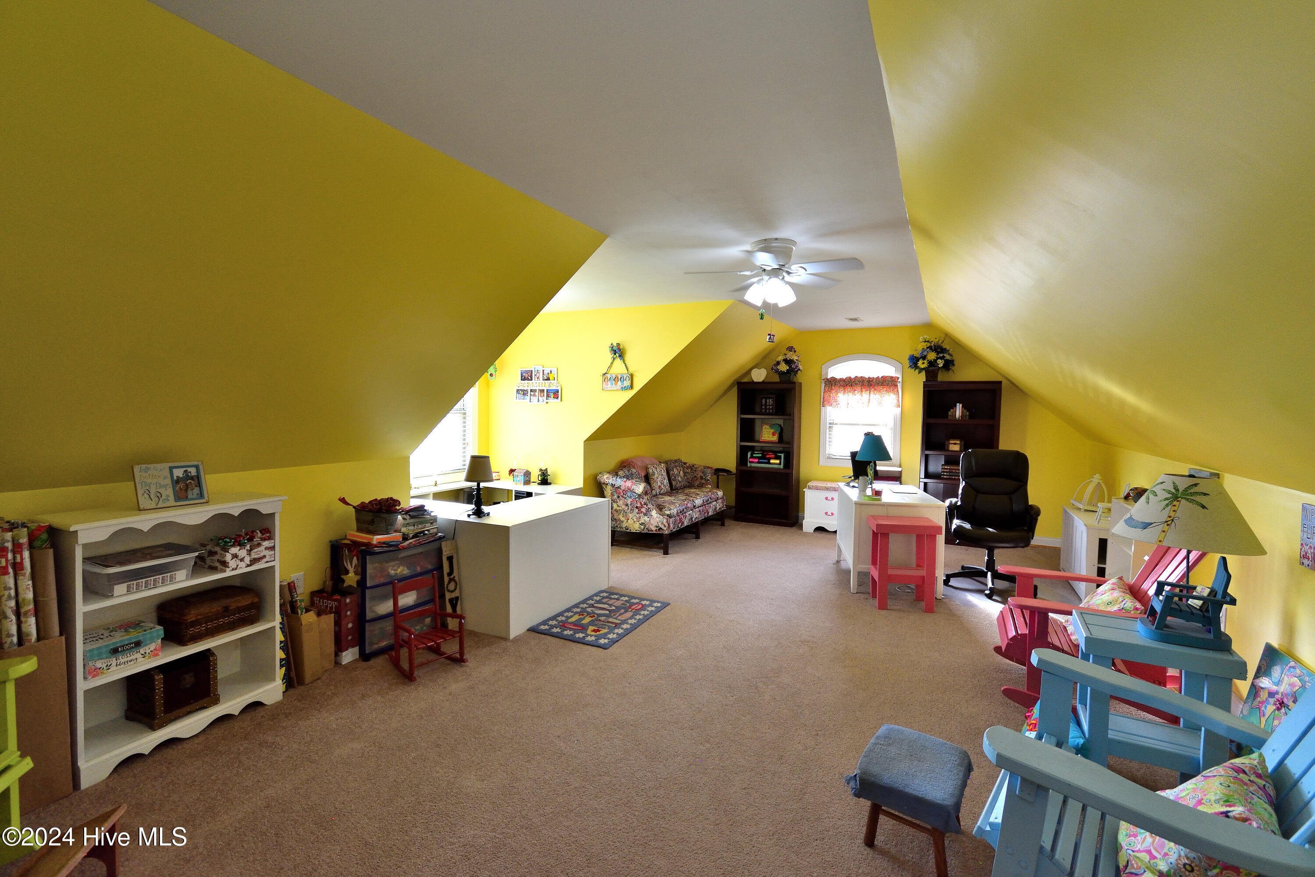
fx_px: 548
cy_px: 438
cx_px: 658
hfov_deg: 100.4
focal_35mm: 15
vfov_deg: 77.3
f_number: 4.5
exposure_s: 1/60
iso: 450
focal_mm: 10
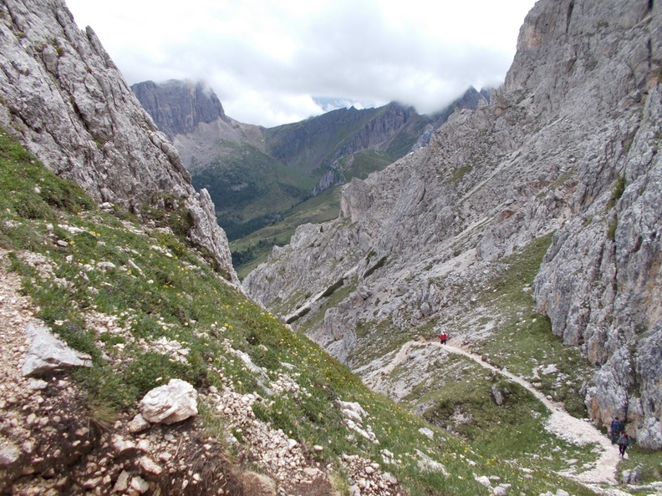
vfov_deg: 53.1
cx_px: 331
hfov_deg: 67.3
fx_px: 497
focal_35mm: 26
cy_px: 248
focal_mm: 4.6
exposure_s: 1/125
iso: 80
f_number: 8
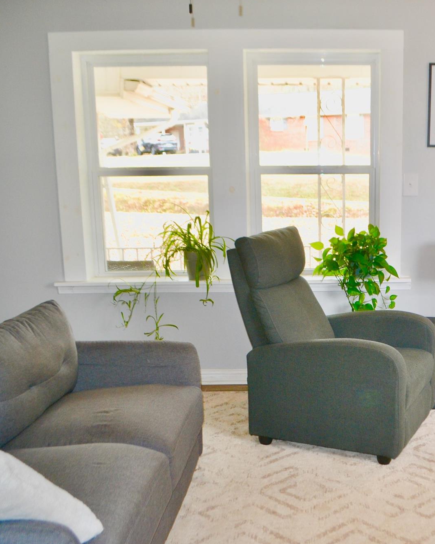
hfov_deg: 36.9
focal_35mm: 39
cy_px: 275
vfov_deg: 46.9
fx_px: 628
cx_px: 346
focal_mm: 18
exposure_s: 1/100
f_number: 4
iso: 400
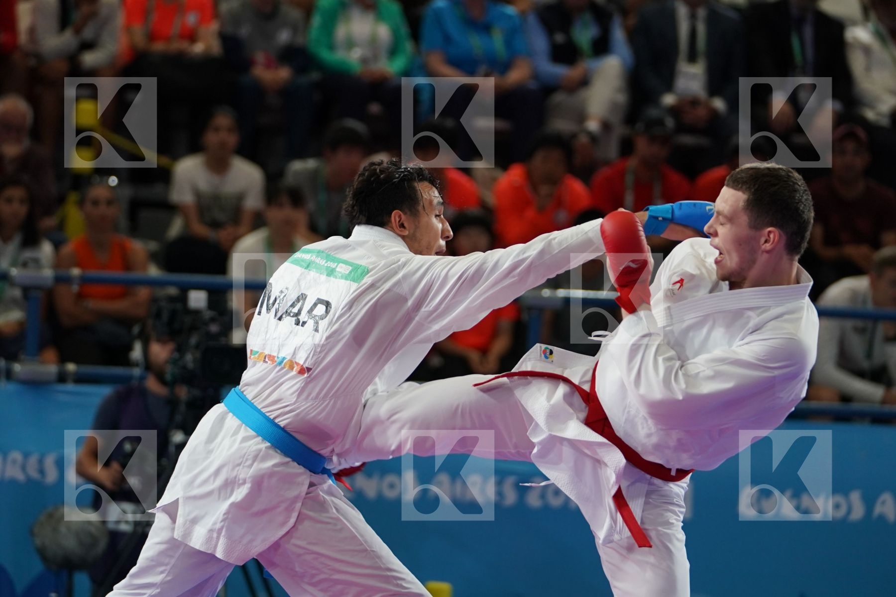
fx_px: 5376
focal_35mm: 216
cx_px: 448
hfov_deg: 9.5
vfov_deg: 6.4
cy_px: 298
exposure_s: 1/1000
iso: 1000
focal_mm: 144
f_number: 2.8
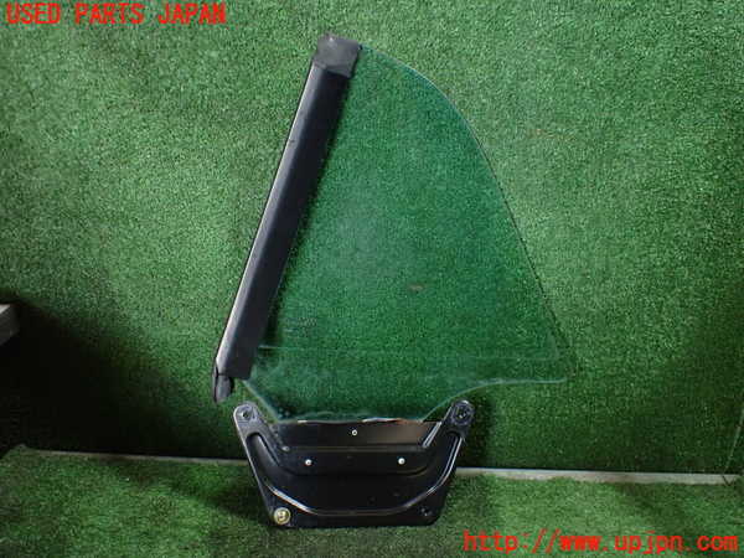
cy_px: 279
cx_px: 372
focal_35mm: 30
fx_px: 645
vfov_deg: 46.8
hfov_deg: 60.0
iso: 800
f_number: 2.3
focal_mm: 5.4
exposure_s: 1/100
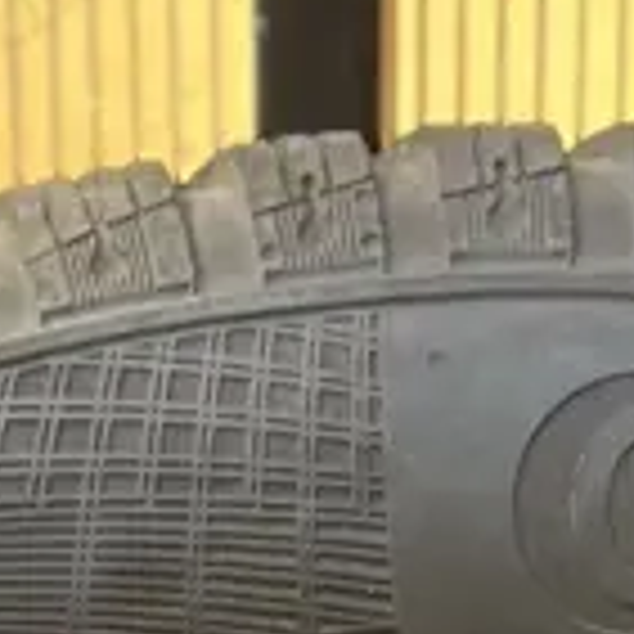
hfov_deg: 8.0
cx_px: 594
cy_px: 2464
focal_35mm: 217
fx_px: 4497
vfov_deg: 6.6
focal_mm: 5.1
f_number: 1.6
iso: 80
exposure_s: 1/121
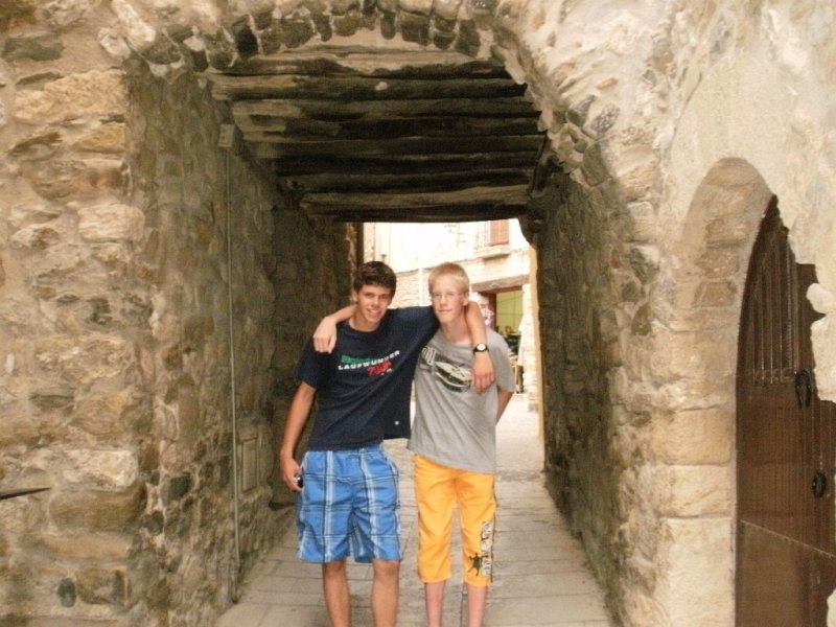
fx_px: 1063
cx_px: 418
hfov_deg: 42.9
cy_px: 314
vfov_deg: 32.9
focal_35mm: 44
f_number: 4
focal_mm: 7.7
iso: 640
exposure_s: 1/30
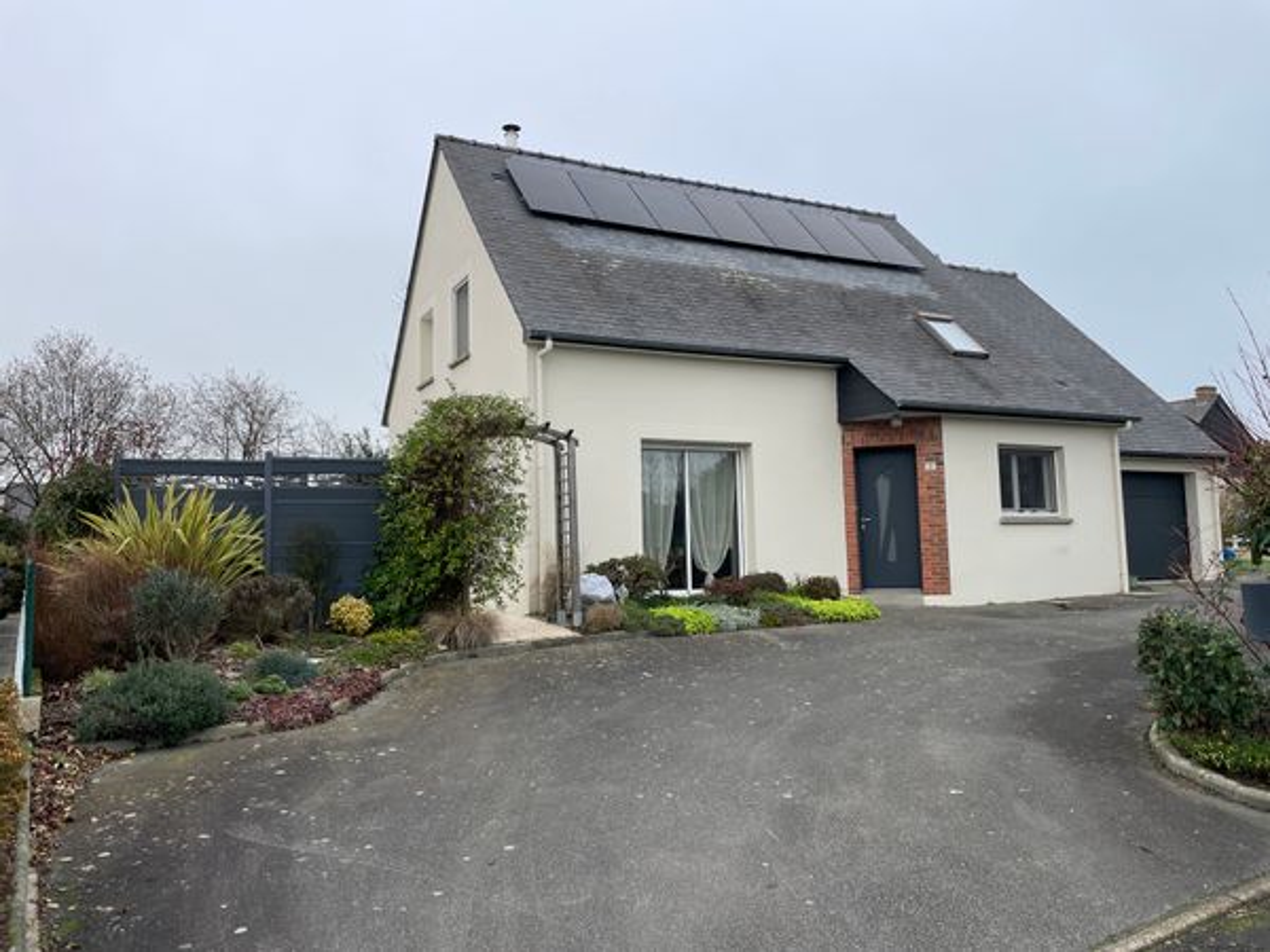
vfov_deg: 53.1
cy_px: 476
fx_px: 954
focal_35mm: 26
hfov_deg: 67.3
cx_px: 635
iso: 32
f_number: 1.6
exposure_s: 1/350
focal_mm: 4.2
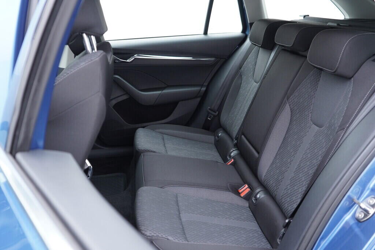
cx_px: 188
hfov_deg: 53.1
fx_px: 375
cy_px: 125
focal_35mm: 36
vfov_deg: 36.9
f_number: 2.8
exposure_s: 1/40
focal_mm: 24
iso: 400
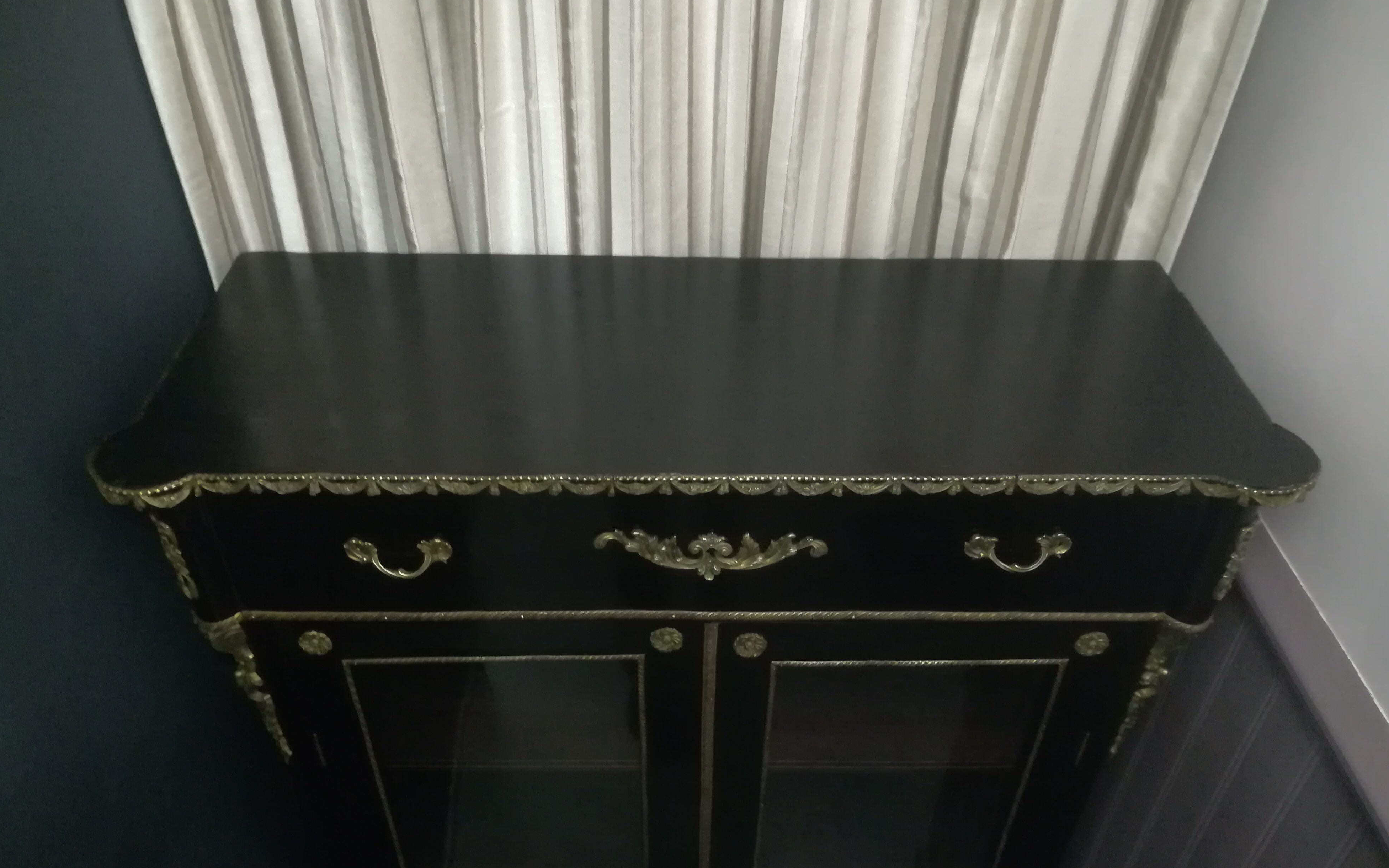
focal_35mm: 28
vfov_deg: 44.4
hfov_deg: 66.5
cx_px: 698
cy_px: 499
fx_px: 1060
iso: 640
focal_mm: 3.83
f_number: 2.2
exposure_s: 1/14.3
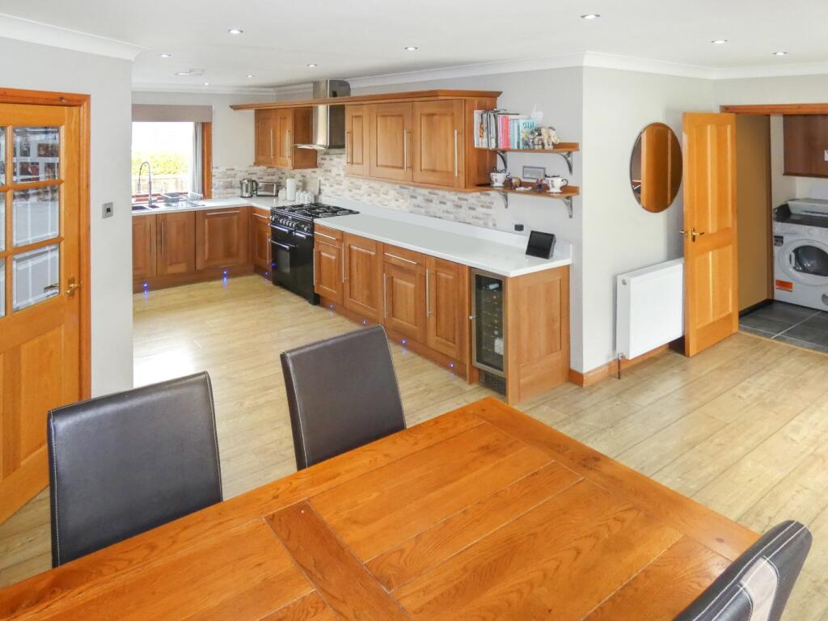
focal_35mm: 20
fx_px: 478
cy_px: 310
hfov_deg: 81.7
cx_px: 414
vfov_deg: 66.0
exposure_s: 1/60
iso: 500
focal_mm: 3.6
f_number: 2.8
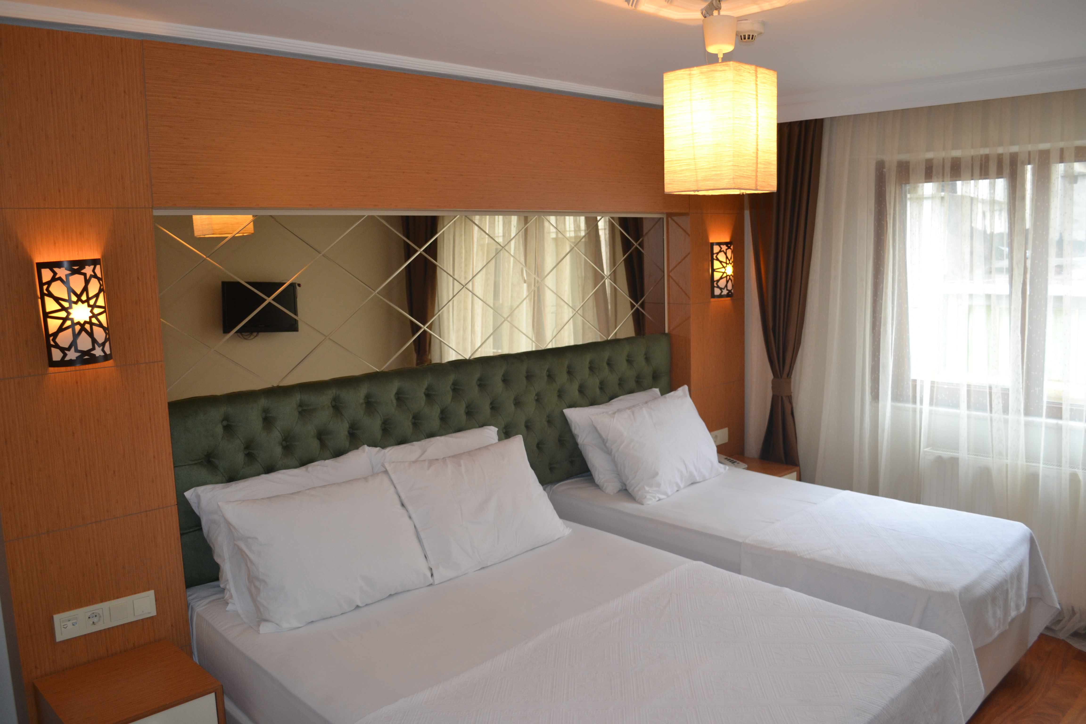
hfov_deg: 67.4
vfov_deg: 47.9
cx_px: 543
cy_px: 362
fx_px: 814
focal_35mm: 27
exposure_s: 1/60
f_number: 3.5
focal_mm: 18
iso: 400
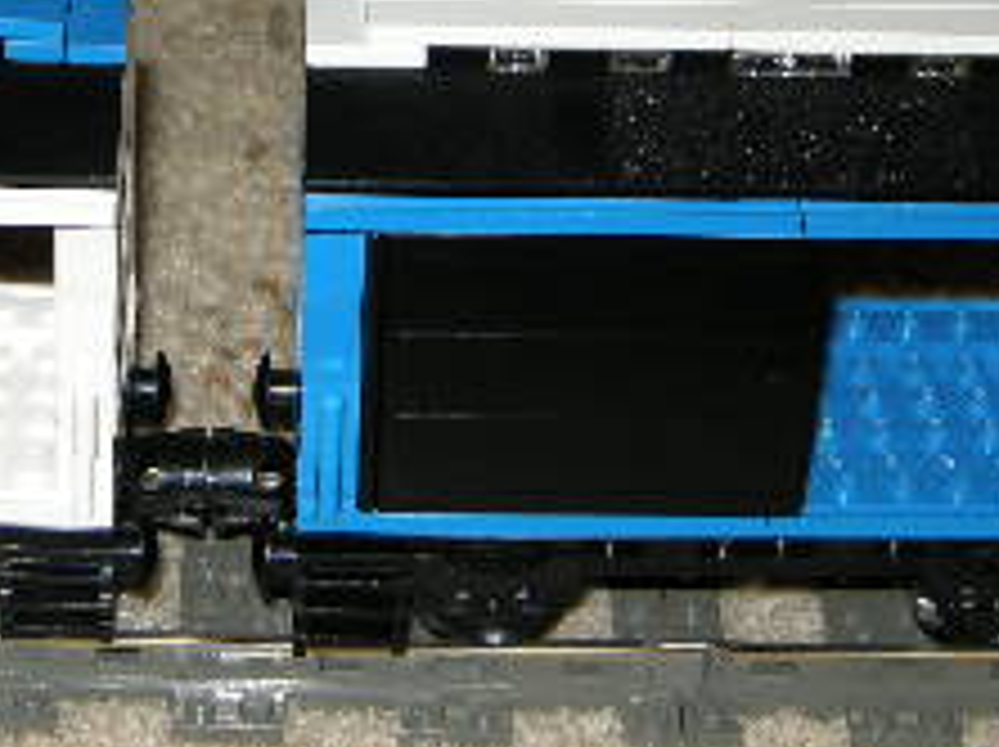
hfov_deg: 19.4
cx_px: 306
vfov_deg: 14.4
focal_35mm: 101
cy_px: 22
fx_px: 2912
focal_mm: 7.5
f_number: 2.7
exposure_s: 1/60
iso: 64
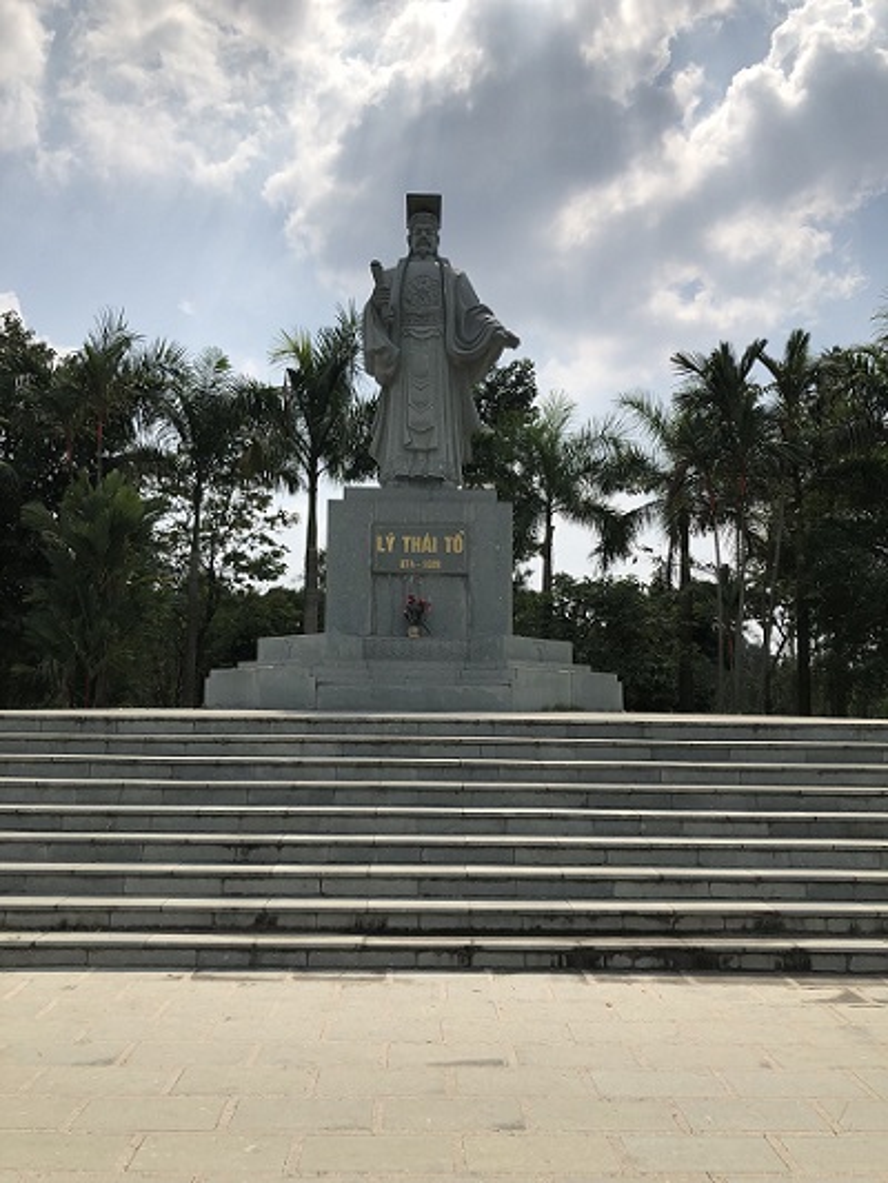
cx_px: 444
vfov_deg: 63.4
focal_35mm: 28
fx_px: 957
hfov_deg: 49.8
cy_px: 592
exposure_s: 1/4808
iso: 20
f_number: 1.8
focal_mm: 4
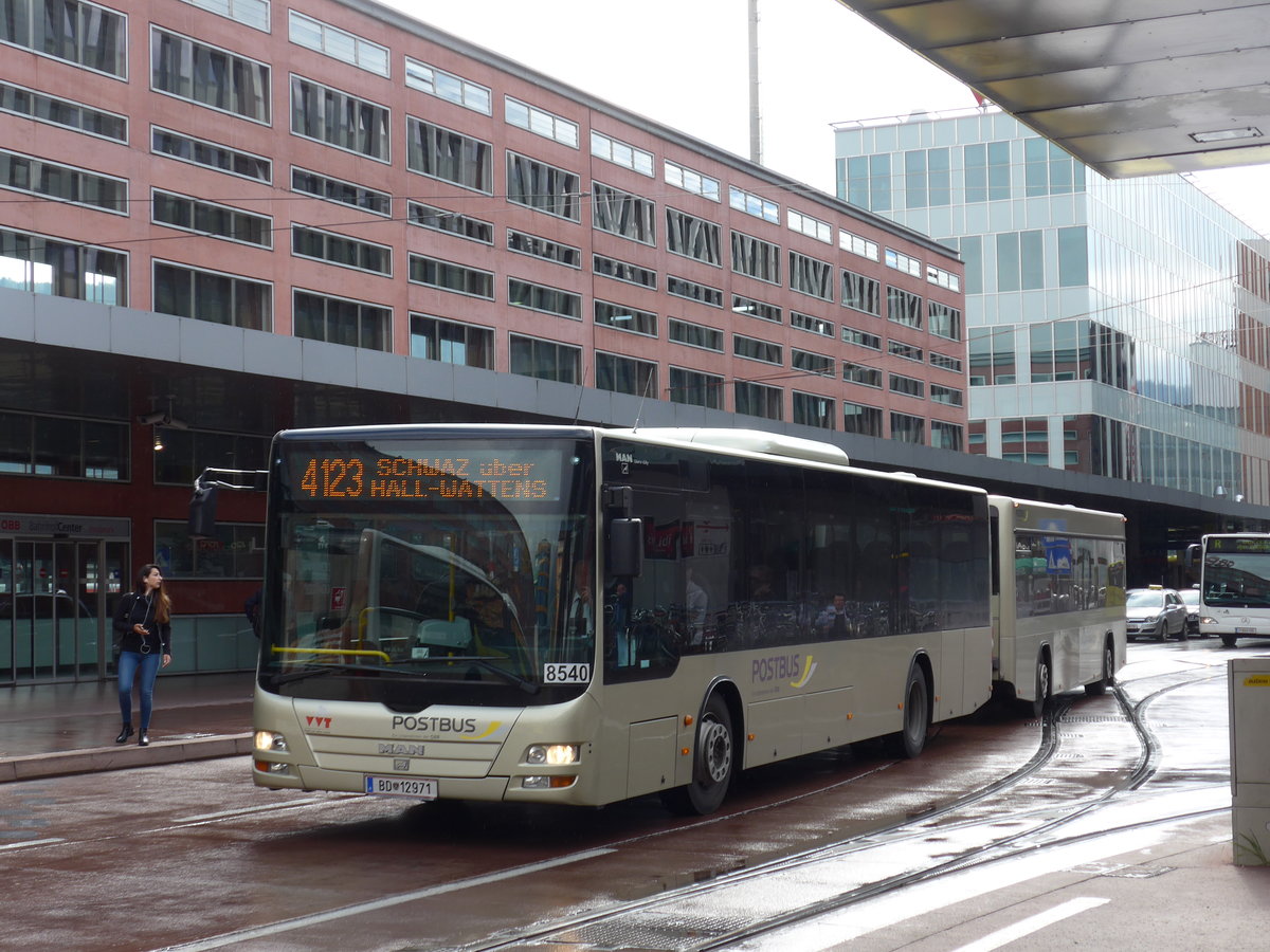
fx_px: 2275
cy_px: 476
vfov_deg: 23.7
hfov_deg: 31.2
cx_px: 635
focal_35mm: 62
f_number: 3.7
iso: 80
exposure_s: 1/400
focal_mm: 12.7
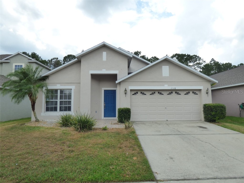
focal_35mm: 20
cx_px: 122
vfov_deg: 66.0
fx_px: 141
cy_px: 92
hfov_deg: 81.7
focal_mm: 3.58
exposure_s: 1/640
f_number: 3.5
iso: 200
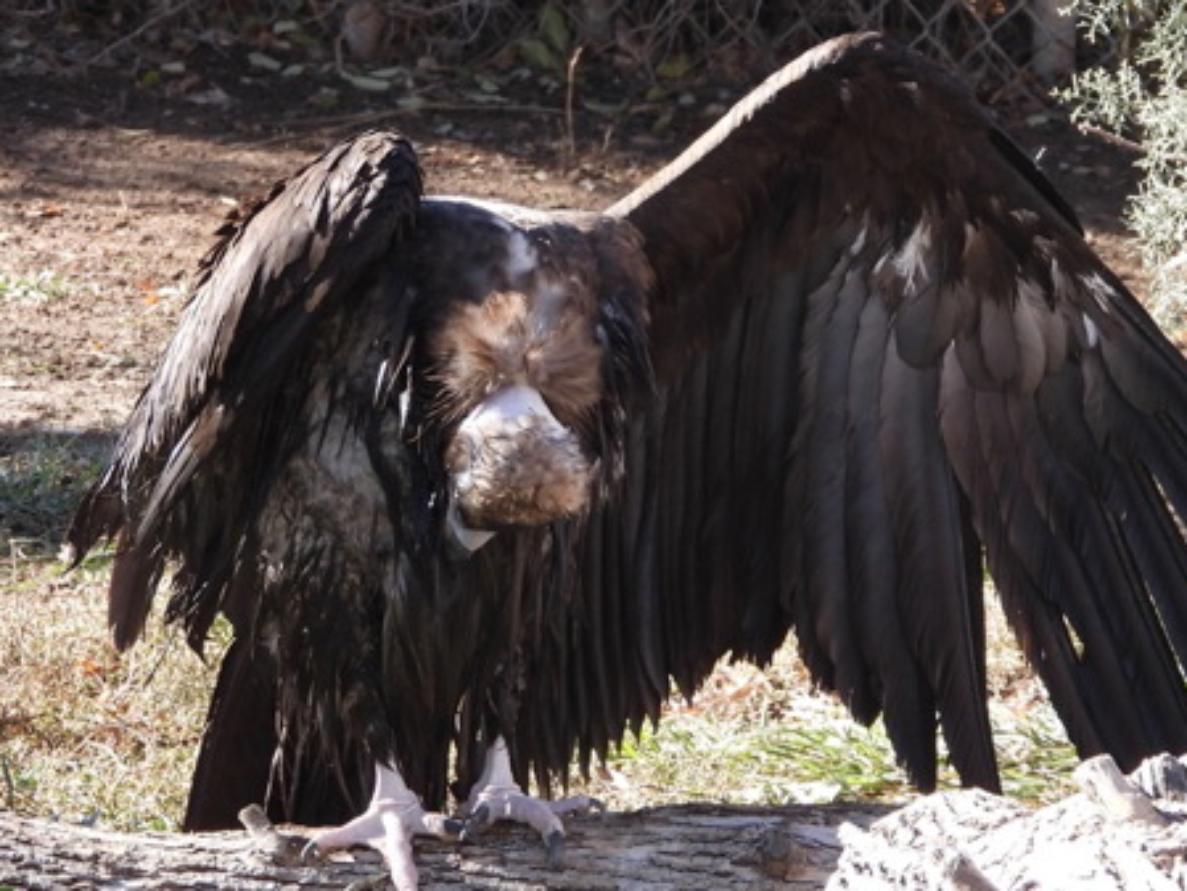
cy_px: 516
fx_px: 16807
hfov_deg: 4.0
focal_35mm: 490
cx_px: 714
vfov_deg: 3.0
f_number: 4.5
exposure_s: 1/125
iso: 125
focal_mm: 49.5
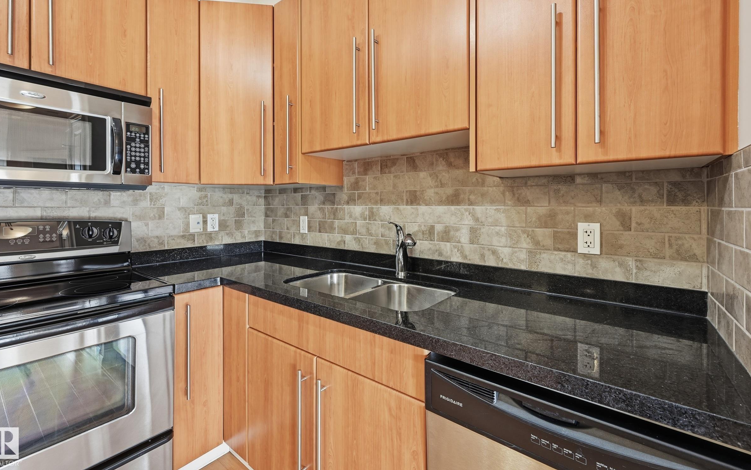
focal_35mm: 15
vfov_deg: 74.5
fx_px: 307
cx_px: 382
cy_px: 207
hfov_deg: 101.5
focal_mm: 14
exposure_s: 1/4
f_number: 8
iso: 100
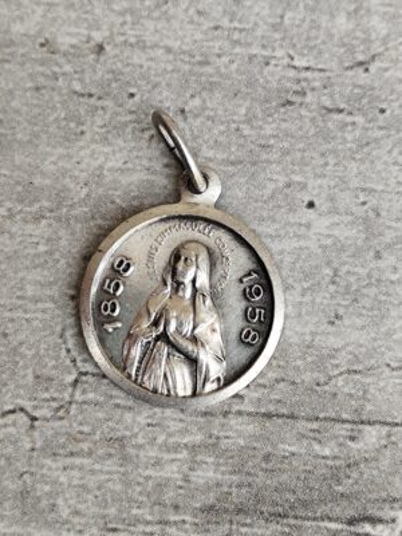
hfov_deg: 15.9
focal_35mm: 93
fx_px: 1440
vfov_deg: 21.1
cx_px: 201
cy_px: 268
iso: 50
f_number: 1.65
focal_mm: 6.19
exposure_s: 1/100
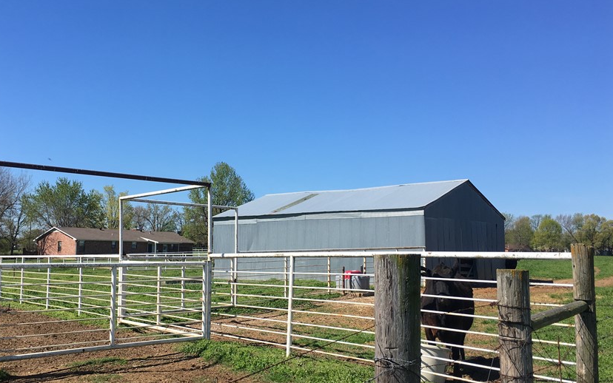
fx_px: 635
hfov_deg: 51.4
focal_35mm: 38
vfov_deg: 33.5
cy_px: 222
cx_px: 262
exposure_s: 1/1538
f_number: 2.2
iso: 25
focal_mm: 4.15
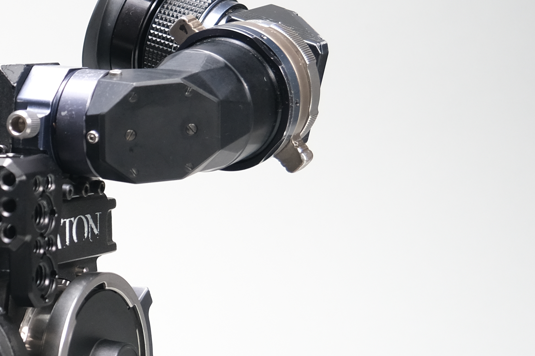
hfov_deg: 14.8
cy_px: 336
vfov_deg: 10.4
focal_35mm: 131
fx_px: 1947
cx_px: -214
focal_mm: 27.5
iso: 640
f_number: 4
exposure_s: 1/200
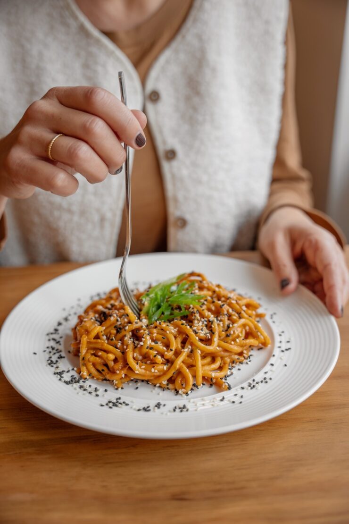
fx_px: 587
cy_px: 262
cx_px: 174
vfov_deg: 48.0
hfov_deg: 33.1
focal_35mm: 40
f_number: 2.8
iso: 100
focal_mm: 40.4
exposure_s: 1/50
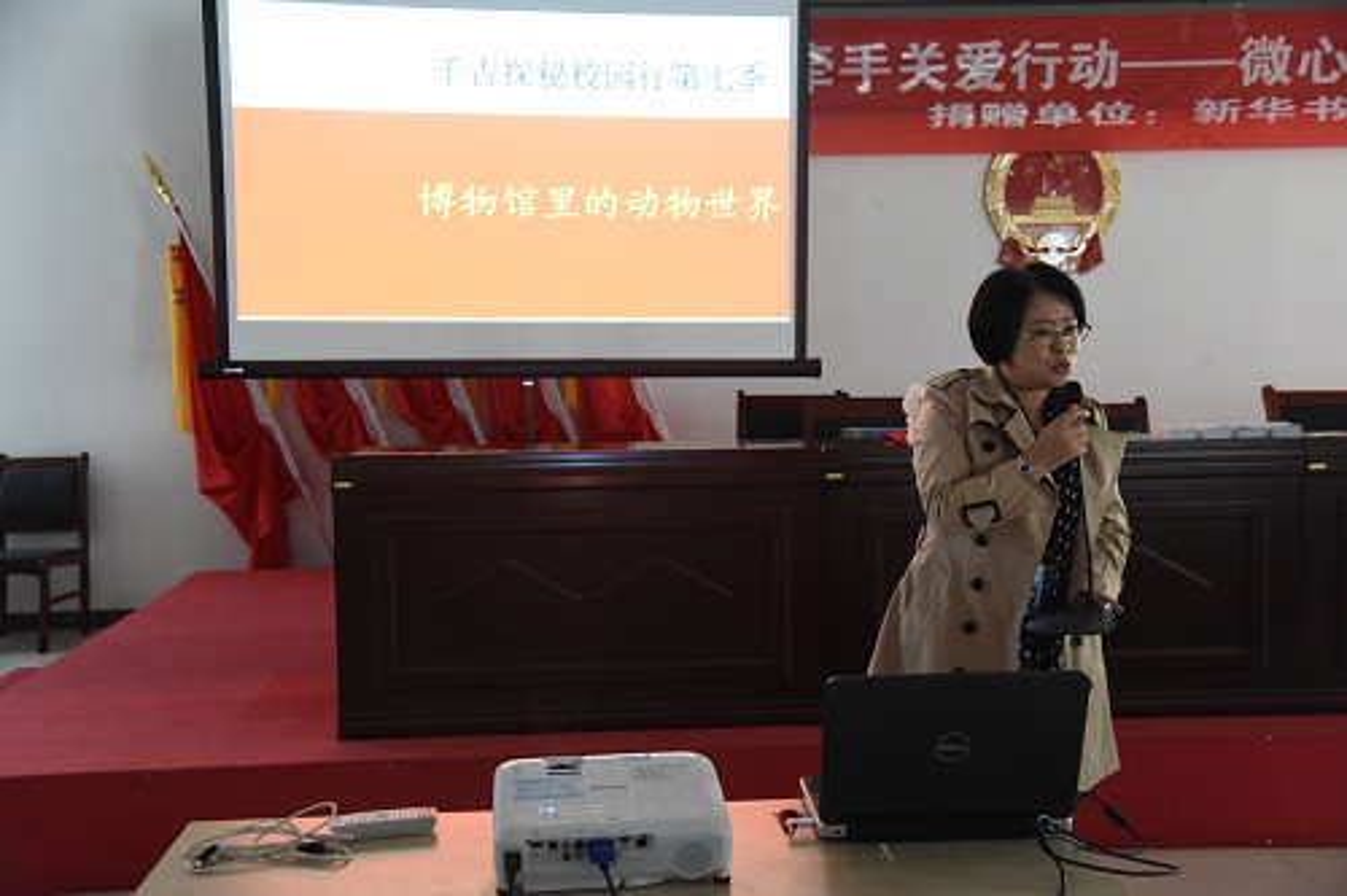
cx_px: 674
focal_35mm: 38
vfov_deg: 35.0
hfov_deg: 50.7
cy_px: 448
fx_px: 1421
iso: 3200
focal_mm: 38
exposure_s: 1/80
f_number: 4
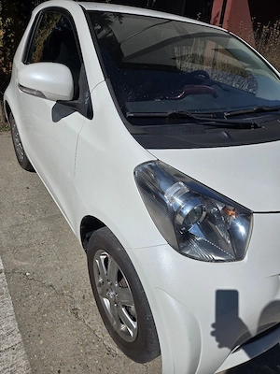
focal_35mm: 23
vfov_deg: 73.9
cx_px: 140
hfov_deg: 58.9
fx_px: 248
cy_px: 187
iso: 25
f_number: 1.8
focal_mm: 5.4
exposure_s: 1/5000
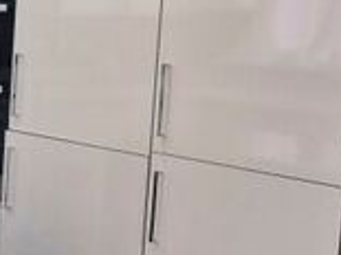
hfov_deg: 16.0
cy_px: 115
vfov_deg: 14.2
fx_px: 1024
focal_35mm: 104
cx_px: -271
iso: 200
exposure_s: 1/100
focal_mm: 6.4
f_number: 1.8
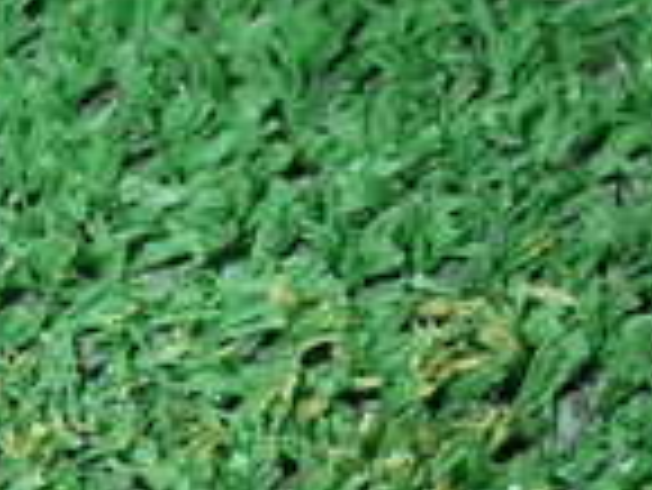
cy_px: 67
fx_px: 3431
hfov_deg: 10.2
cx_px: -517
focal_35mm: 182
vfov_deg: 8.1
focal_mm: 7.84
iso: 200
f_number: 9
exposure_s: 1/40
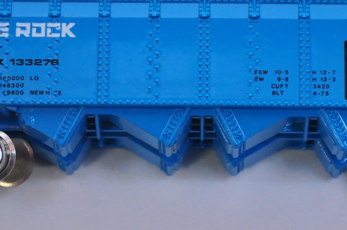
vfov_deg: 6.6
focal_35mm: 207
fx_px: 1993
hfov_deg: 10.0
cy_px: 62
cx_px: 192
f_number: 5.6
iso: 1000
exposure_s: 1/125
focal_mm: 52
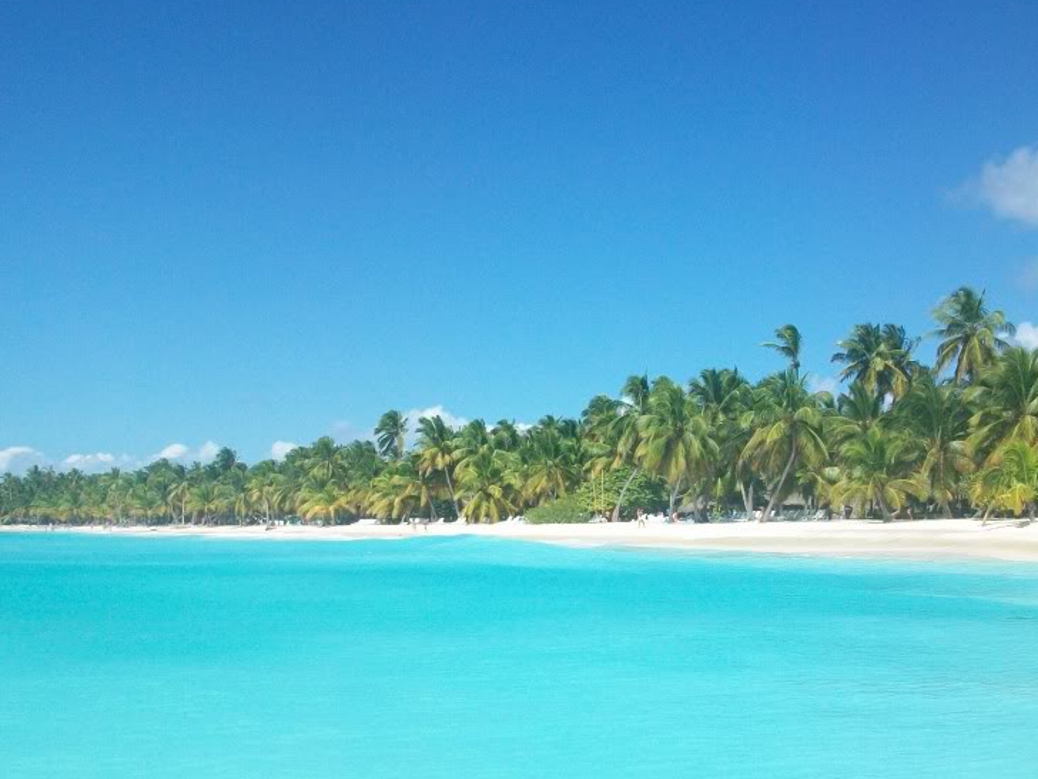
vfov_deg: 31.9
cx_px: 592
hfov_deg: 42.0
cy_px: 529
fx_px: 1349
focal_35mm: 45
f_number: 5.5
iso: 64
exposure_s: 1/400
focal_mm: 5.7
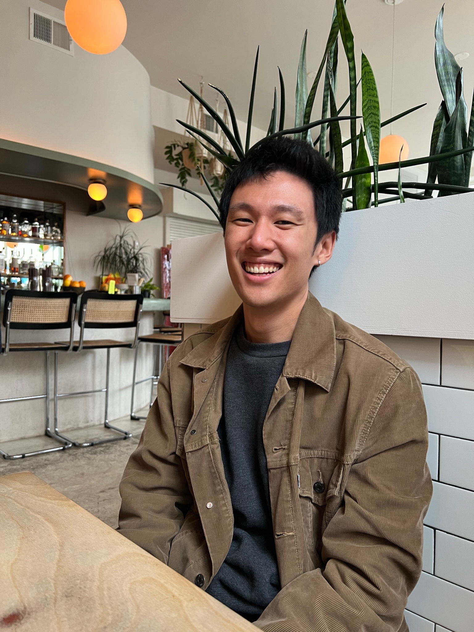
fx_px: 475
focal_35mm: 26
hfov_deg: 53.1
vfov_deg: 67.3
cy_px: 316
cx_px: 237
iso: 160
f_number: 1.5
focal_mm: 5.7
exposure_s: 1/60
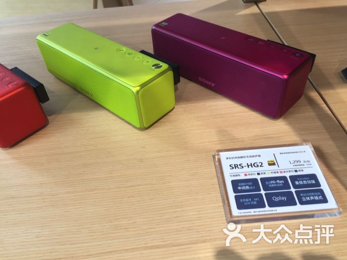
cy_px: 130
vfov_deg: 48.2
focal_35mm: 29
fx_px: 291
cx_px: 174
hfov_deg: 61.7
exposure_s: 1/50
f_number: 2.2
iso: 32
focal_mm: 4.15
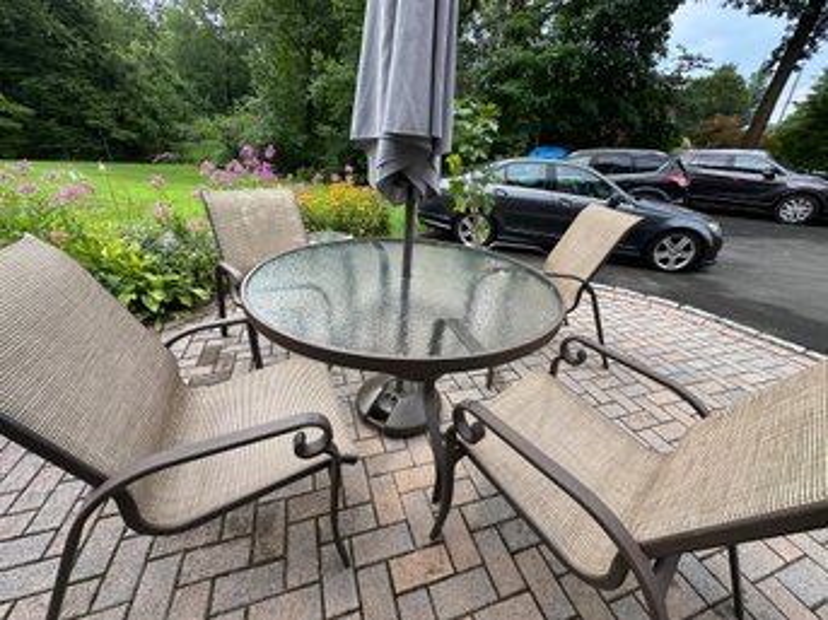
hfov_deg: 102.1
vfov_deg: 85.6
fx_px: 335
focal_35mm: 14
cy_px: 310
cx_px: 414
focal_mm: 2.22
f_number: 2.2
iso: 40
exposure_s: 1/351
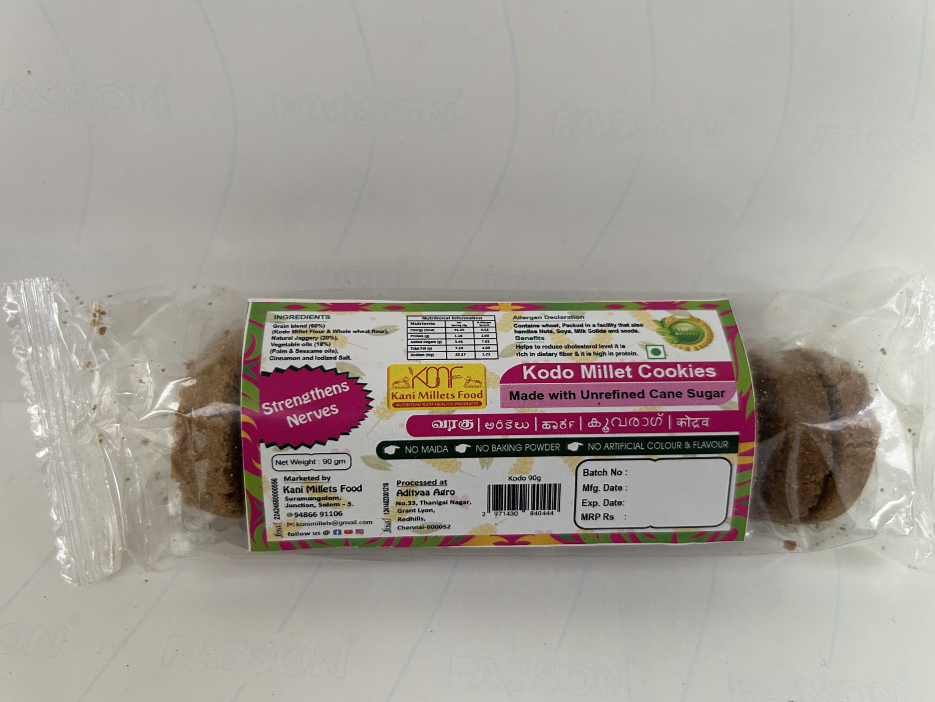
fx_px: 729
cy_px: 358
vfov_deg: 51.4
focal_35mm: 27
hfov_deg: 65.3
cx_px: 470
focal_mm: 5.7
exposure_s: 1/50
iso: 160
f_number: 1.5
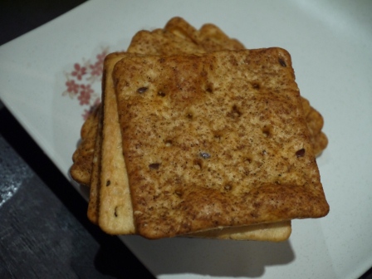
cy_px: 140
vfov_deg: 17.6
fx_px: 903
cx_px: 186
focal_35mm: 84
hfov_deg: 23.3
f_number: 5.6
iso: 800
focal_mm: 42
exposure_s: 1/80
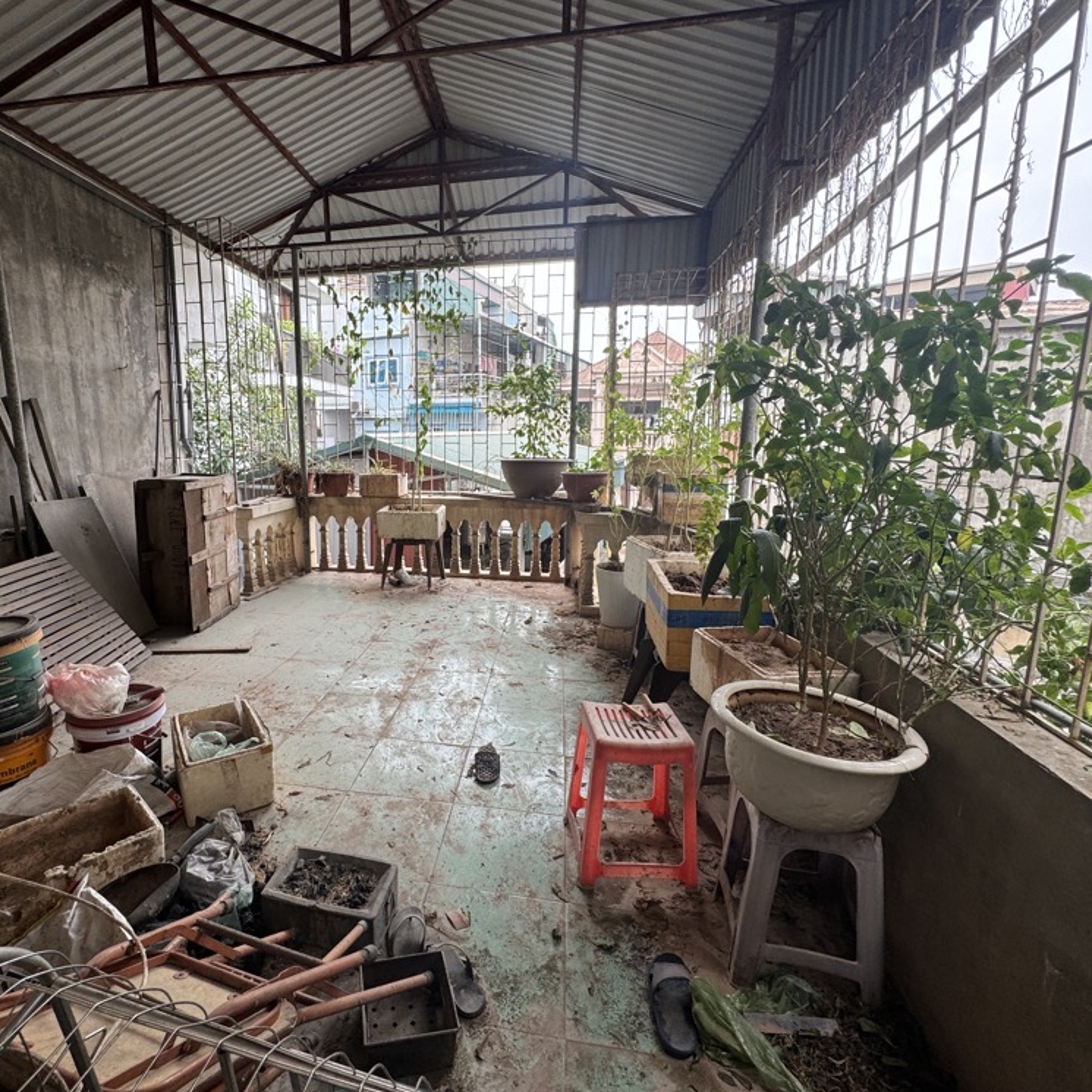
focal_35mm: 17
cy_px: 532
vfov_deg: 84.0
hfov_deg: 83.3
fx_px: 607
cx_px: 460
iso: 50
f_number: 2.2
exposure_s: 1/99
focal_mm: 2.22
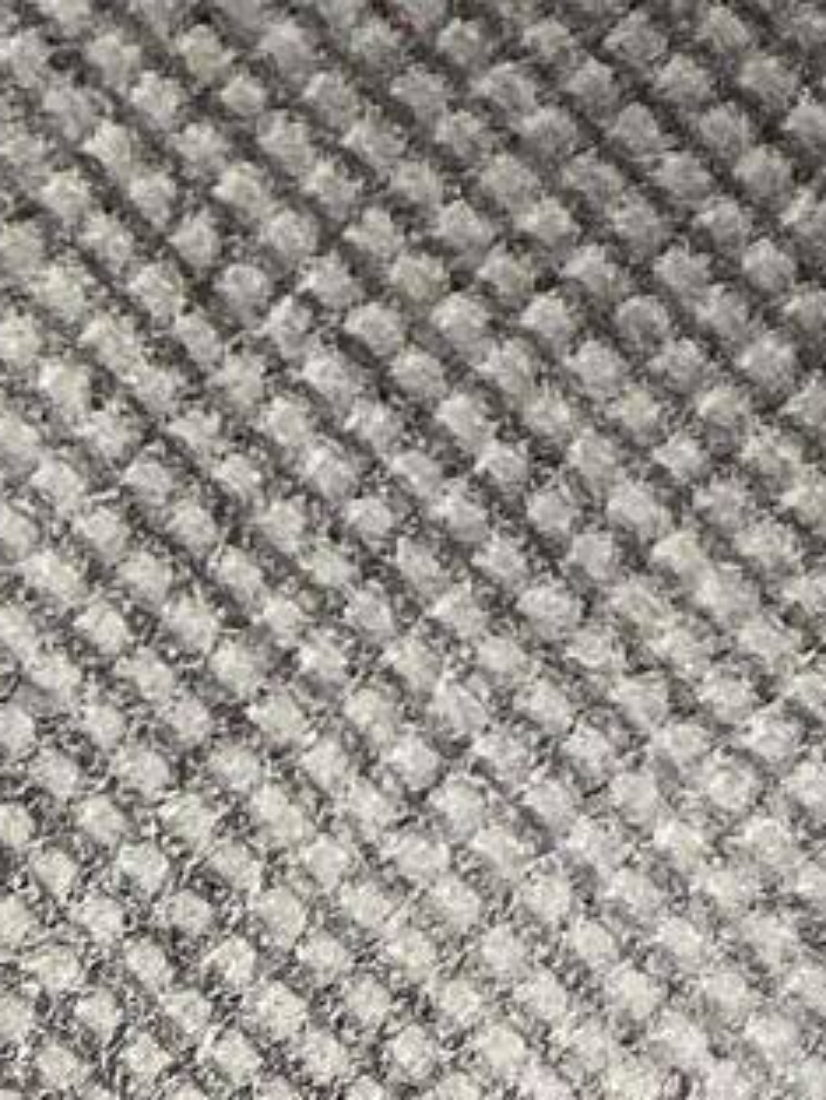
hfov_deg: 9.6
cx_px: 1719
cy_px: -1634
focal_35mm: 143
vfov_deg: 11.3
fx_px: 4547
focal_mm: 3.99
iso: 80
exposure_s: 1/79
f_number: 1.8
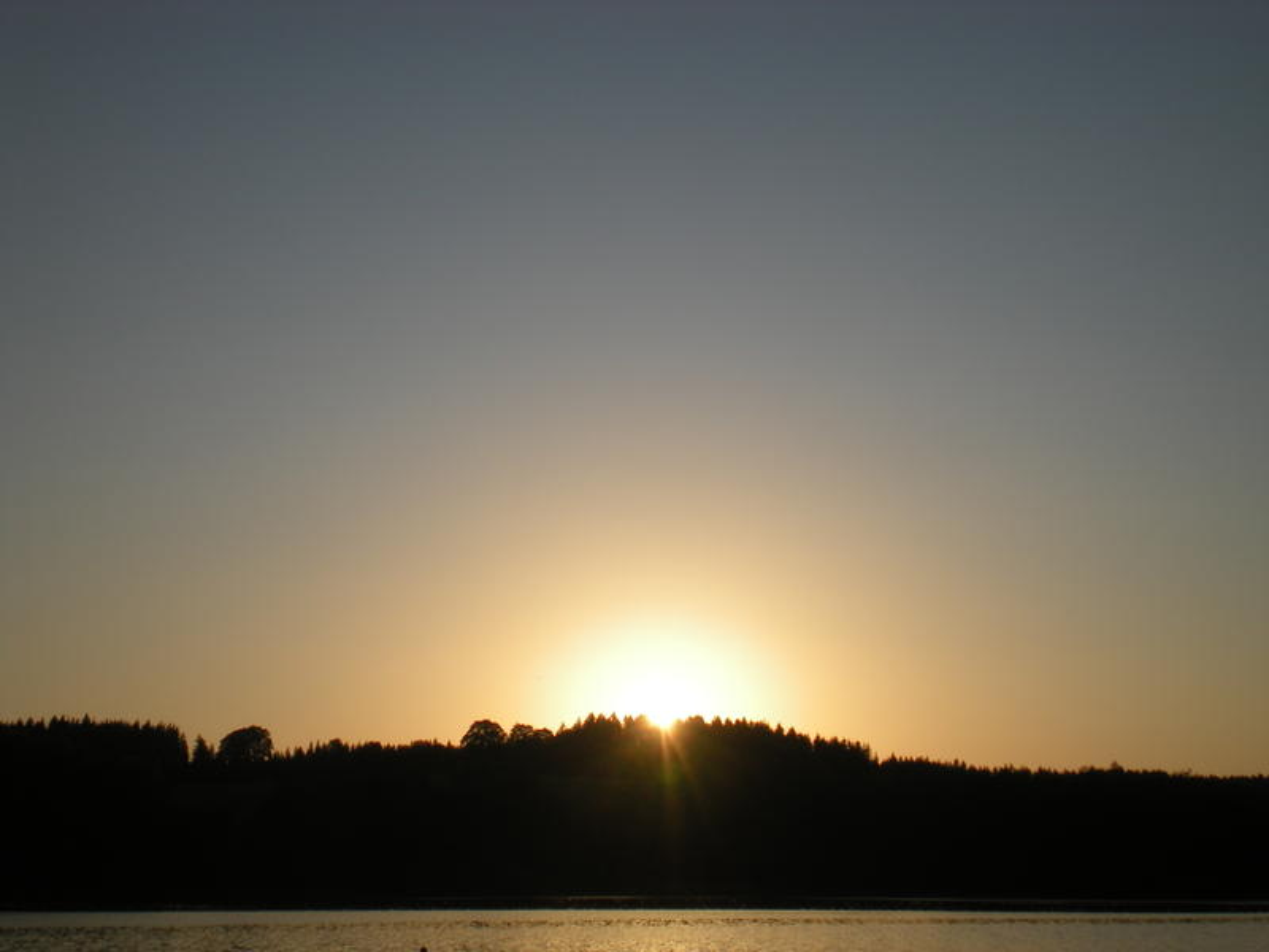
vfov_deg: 26.1
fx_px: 2053
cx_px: 634
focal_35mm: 56
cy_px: 476
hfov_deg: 34.3
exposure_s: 1/992
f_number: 5.6
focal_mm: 9.3
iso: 64
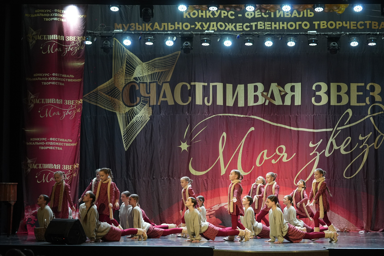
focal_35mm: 89
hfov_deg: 22.9
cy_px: 128
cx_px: 192
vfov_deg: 15.4
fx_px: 949
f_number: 2.8
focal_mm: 89
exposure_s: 1/400
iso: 2500
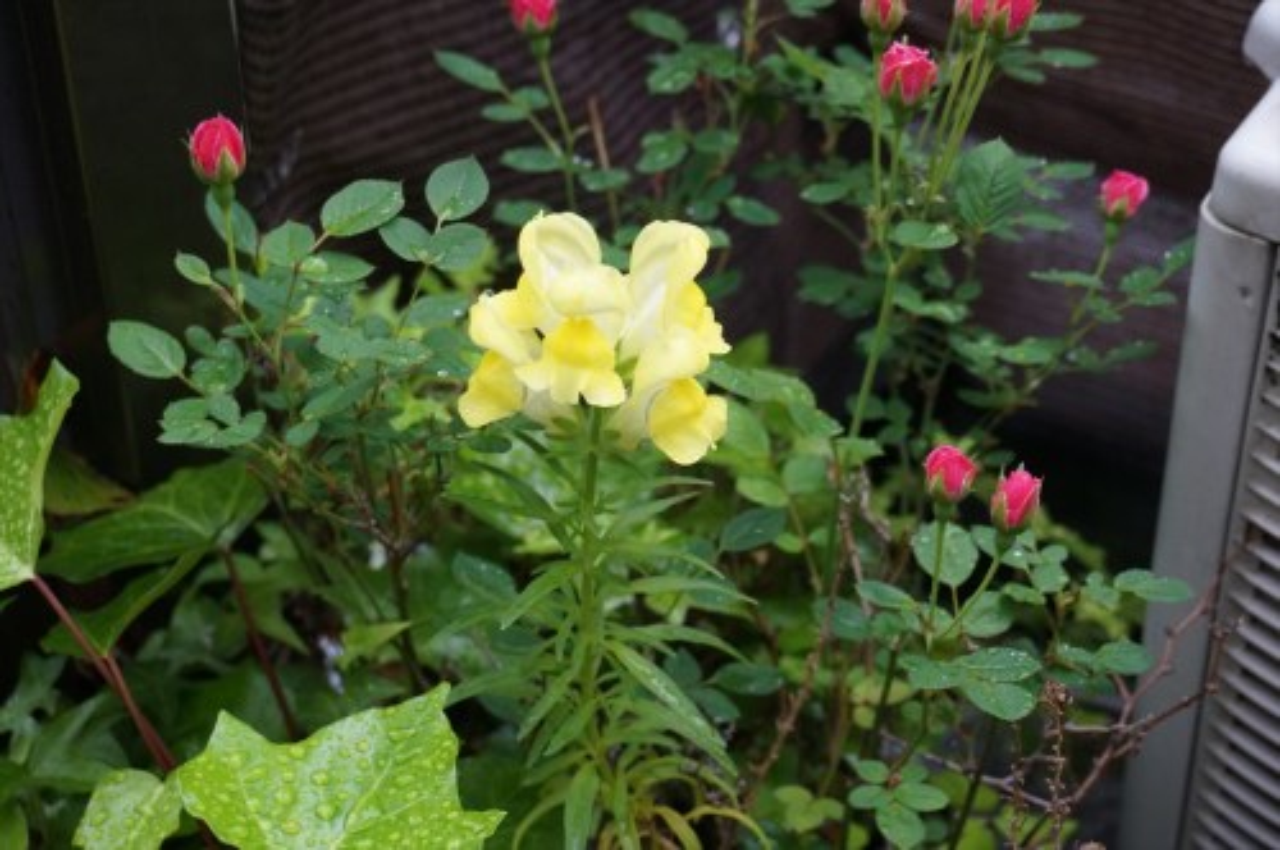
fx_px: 2024
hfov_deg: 35.1
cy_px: 425
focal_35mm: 57
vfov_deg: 23.7
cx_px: 640
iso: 1000
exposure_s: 1/60
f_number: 5.6
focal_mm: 38
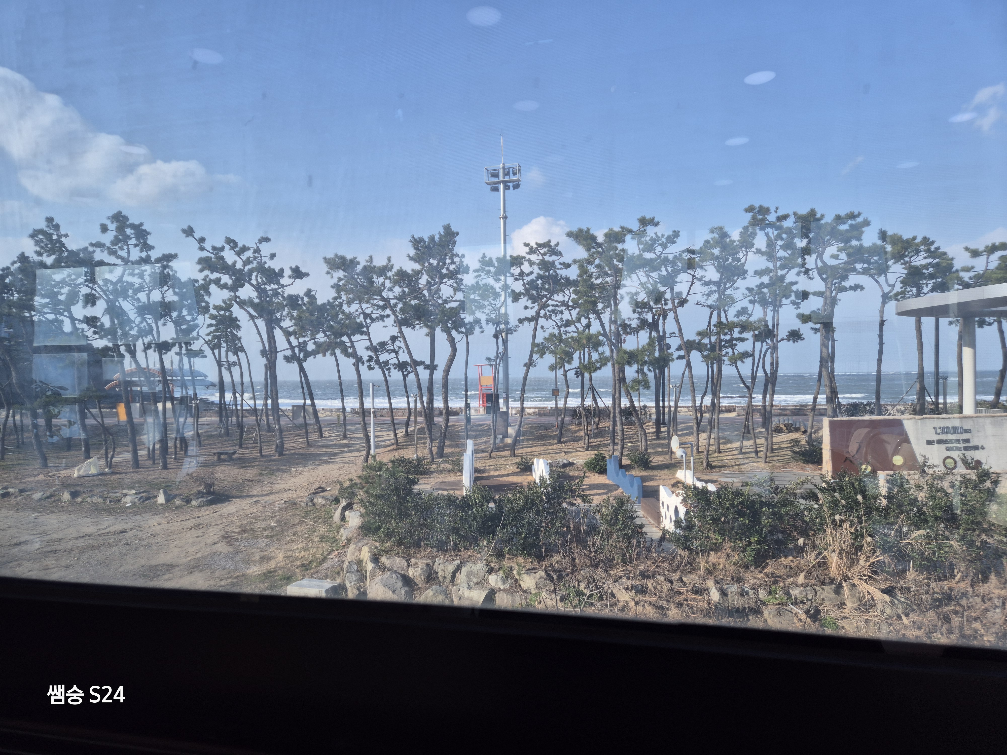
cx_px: 504
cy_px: 378
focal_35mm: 23
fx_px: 669
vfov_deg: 58.9
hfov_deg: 73.9
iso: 25
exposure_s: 1/306
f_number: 1.8
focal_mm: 5.4
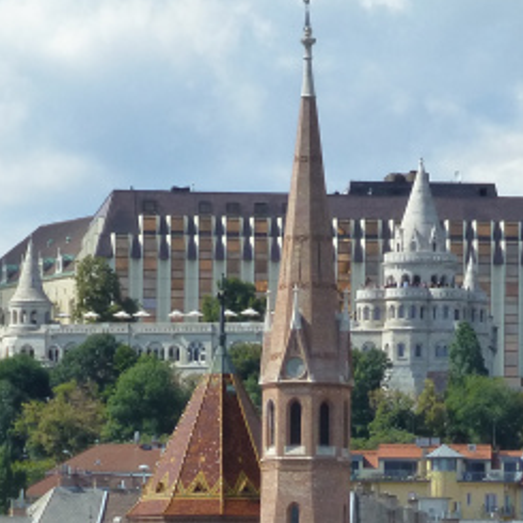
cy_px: 459
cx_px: 288
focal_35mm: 386
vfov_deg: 4.5
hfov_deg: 4.5
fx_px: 6598
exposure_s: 1/640
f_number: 5.4
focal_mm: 21.8
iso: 160
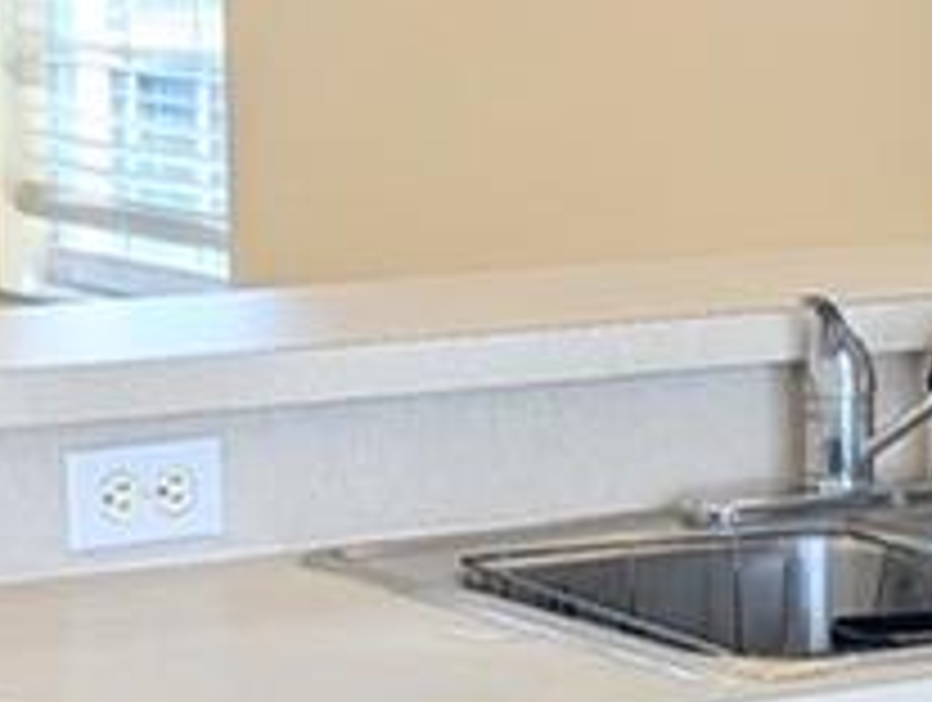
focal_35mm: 185
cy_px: 428
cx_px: 1054
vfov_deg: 8.1
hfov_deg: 10.5
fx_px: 4990
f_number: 1.68
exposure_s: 1/232
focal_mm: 6.9
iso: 23
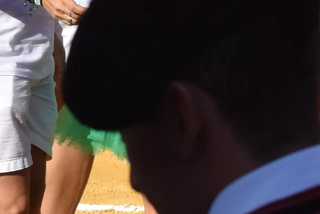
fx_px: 4765
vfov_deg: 2.6
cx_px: 224
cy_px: -50
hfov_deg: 3.8
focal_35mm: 536
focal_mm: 70
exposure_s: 1/1250
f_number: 9
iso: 400
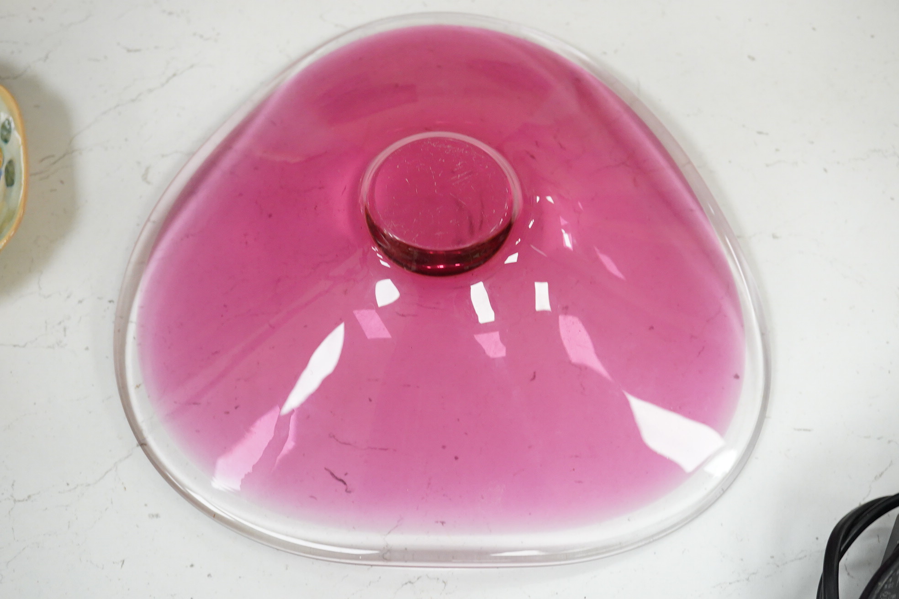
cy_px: 300
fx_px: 1124
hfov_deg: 43.6
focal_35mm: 45
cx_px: 450
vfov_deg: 29.9
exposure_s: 1/160
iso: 2500
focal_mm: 30
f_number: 8
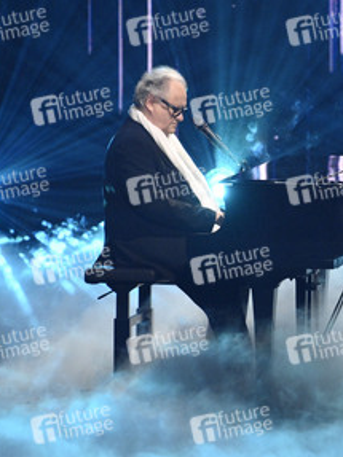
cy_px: 226
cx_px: 349
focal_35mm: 619
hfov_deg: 2.4
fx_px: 8184
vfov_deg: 3.2
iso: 10000
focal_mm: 410
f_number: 5.6
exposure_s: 1/250
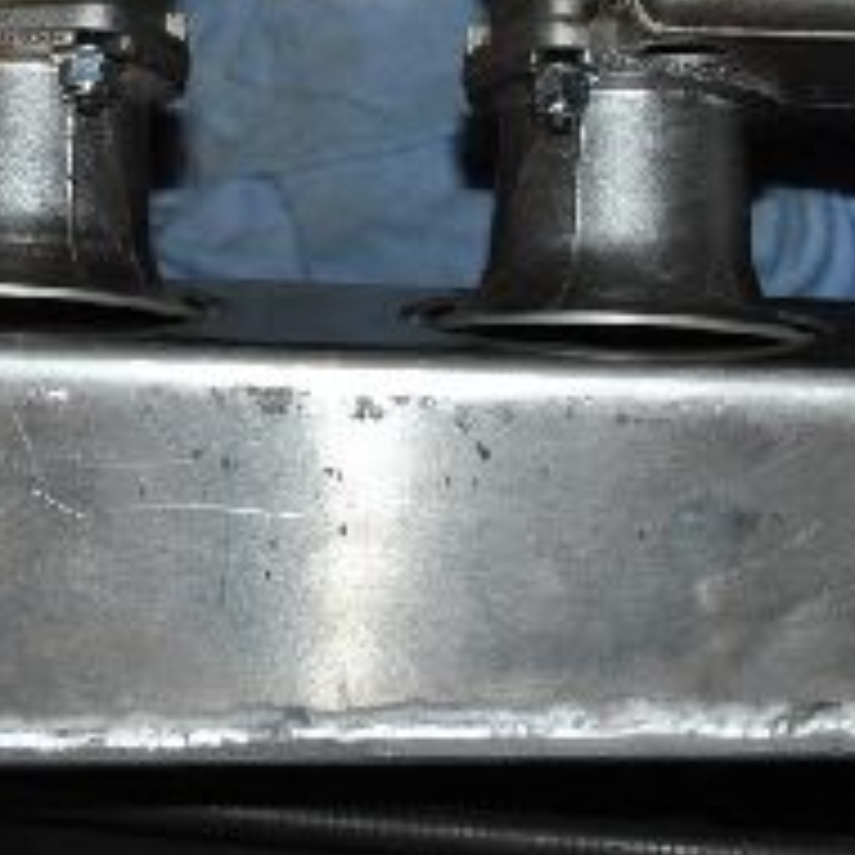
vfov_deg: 13.4
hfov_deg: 13.5
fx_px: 3605
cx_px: 166
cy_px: 36
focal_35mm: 129
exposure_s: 1/60
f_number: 4.5
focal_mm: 30
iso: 200
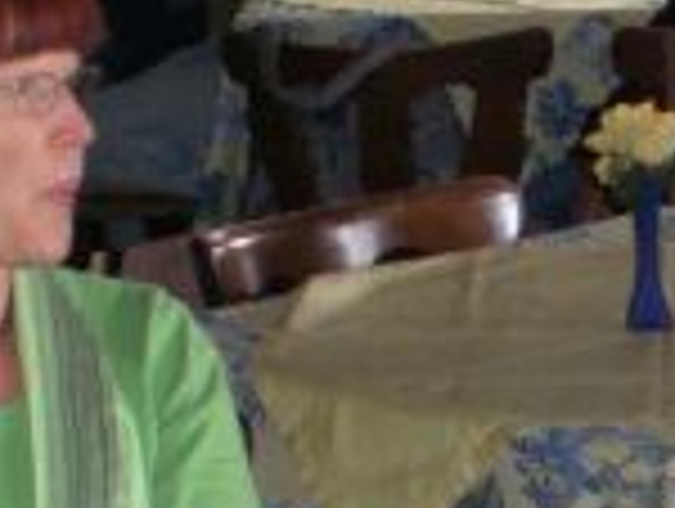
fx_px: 3945
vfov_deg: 7.3
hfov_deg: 9.6
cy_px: -22
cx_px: 914
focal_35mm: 202
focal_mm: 6.3
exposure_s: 1/60
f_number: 3.1
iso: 200
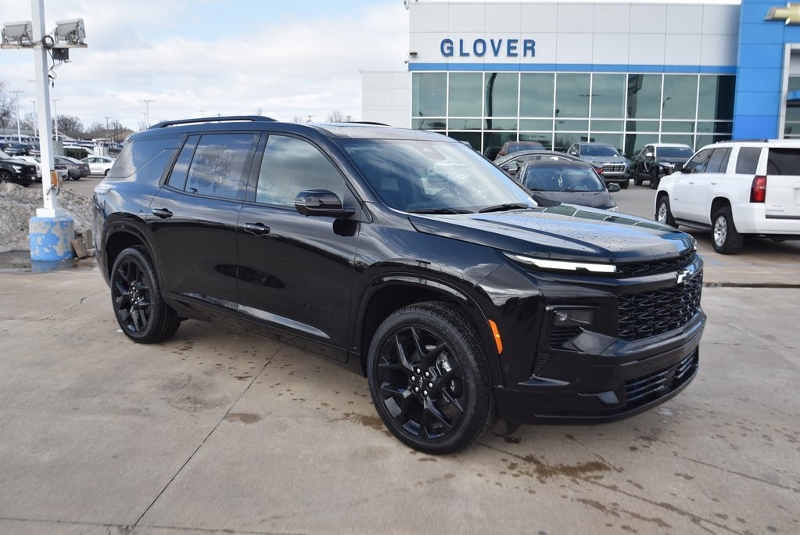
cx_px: 400
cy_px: 268
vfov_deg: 43.7
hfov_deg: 61.9
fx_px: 667
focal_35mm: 30
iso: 100
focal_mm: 20
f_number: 4.5
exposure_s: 1/320
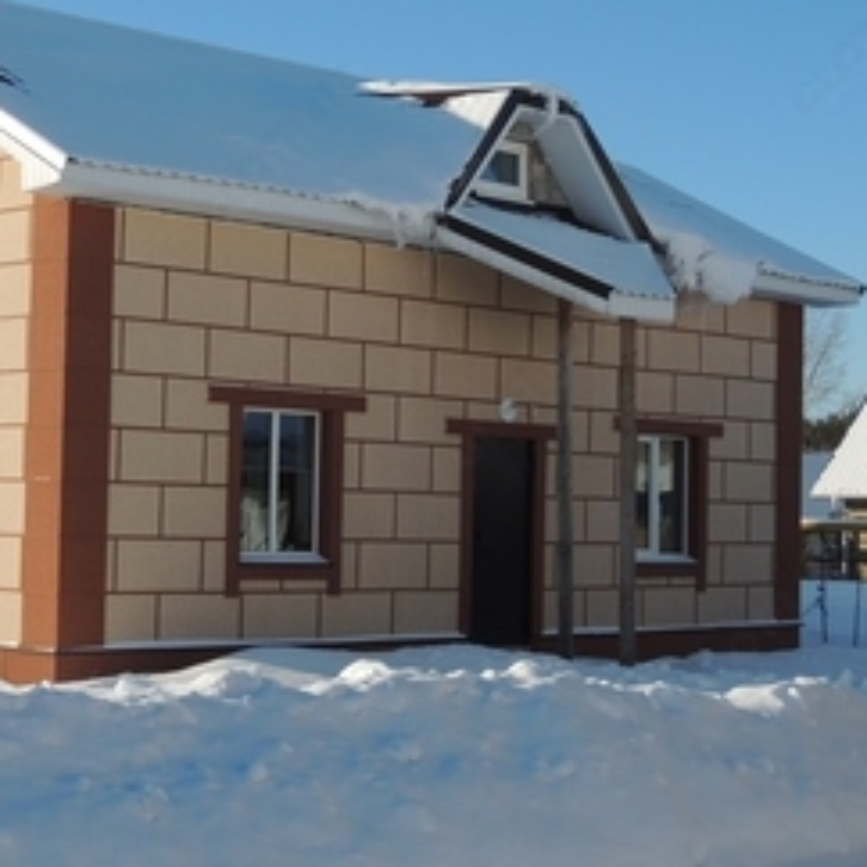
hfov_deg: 23.3
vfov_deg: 23.7
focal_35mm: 73
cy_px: 383
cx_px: 158
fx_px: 2069
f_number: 3.6
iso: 100
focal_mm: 8.9
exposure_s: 1/1250
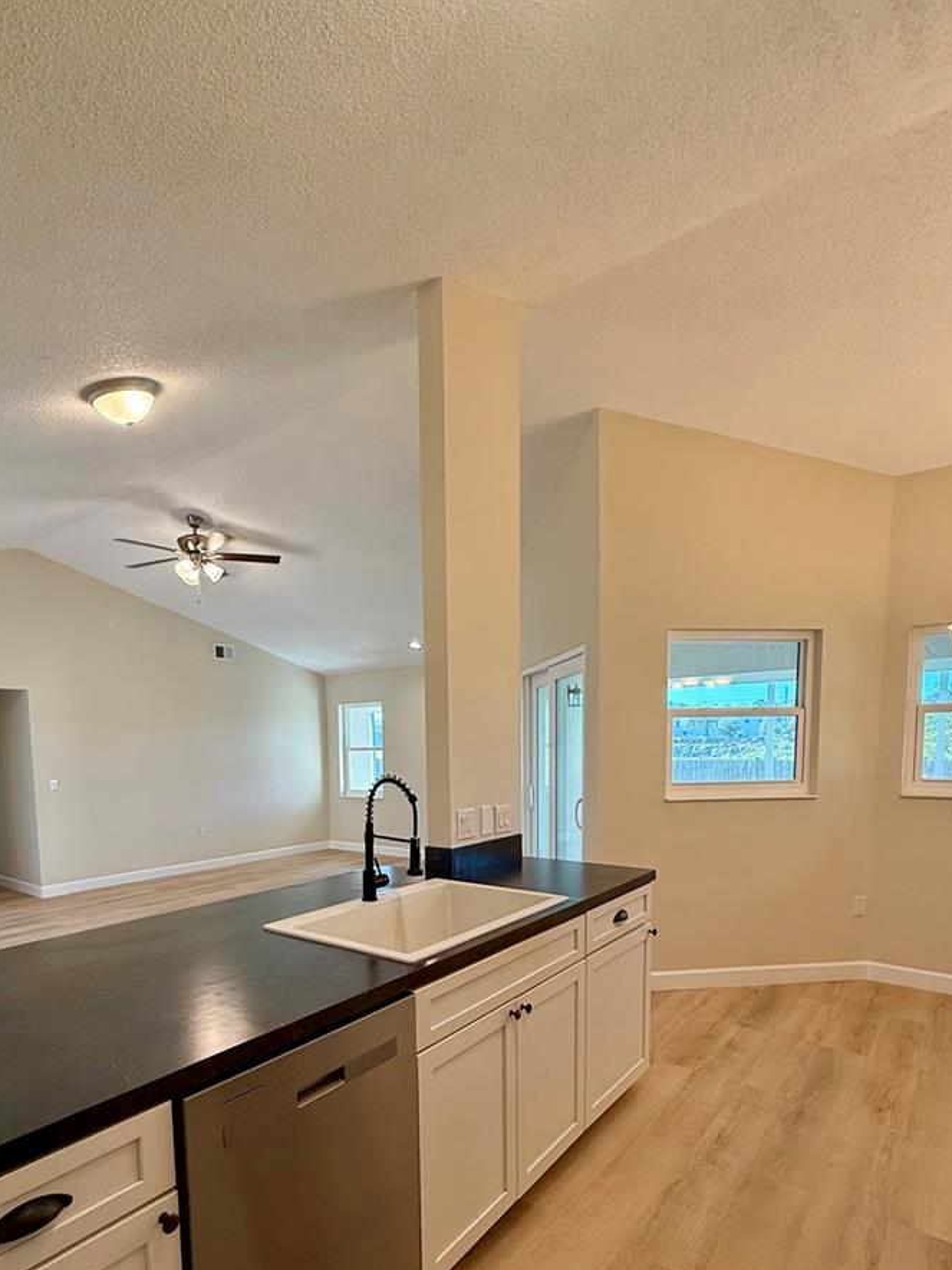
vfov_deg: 82.6
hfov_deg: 68.4
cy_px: 815
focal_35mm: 19
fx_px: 697
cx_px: 411
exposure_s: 1/120
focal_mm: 2.22
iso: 160
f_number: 2.2
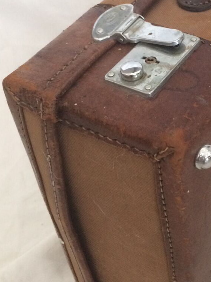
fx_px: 512
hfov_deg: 22.3
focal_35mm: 63
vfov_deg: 30.6
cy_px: 107
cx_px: 216
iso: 250
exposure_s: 1/33
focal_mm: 4.15
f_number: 2.2
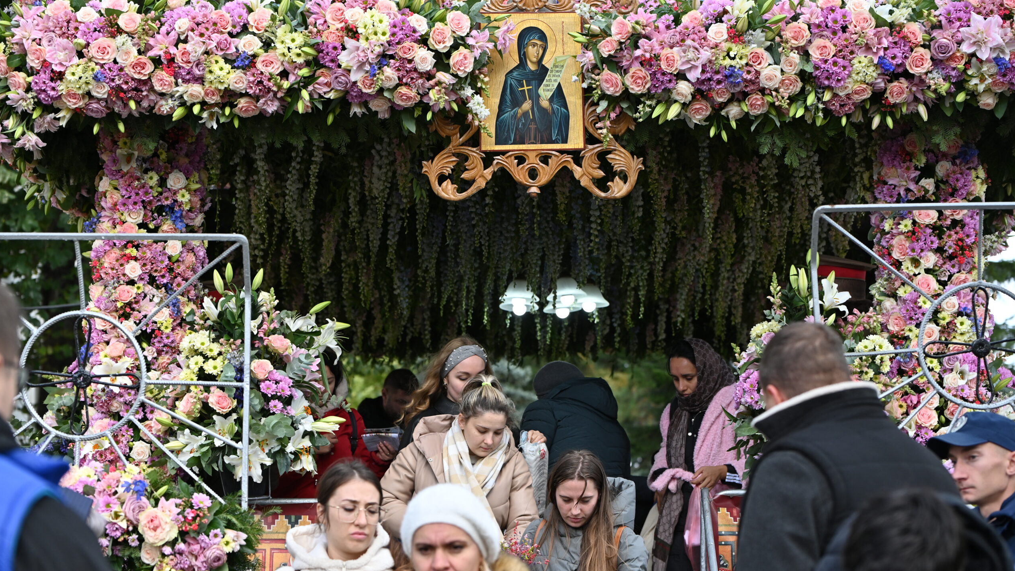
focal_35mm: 74
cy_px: 334
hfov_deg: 28.6
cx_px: 507
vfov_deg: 16.3
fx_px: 1992
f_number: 3.5
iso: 360
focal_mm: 70
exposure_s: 1/800
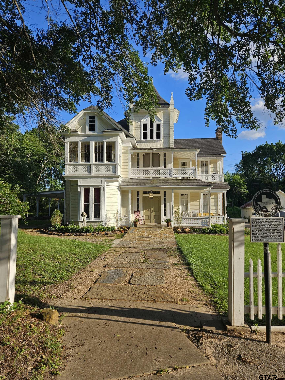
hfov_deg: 58.9
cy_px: 190
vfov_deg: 73.9
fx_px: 253
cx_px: 142
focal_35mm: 23
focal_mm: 5.4
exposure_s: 1/1429
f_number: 1.8
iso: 25
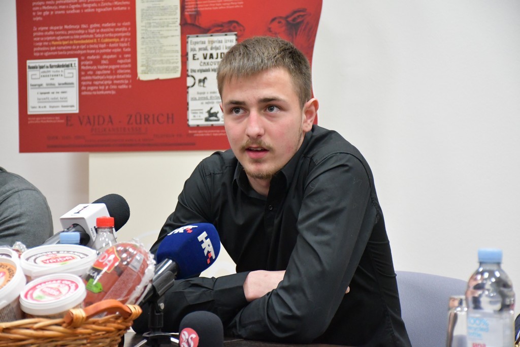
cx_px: 260
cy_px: 174
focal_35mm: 120
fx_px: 1733
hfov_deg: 17.1
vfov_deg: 11.4
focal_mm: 80
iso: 5600
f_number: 5.3
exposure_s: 1/125
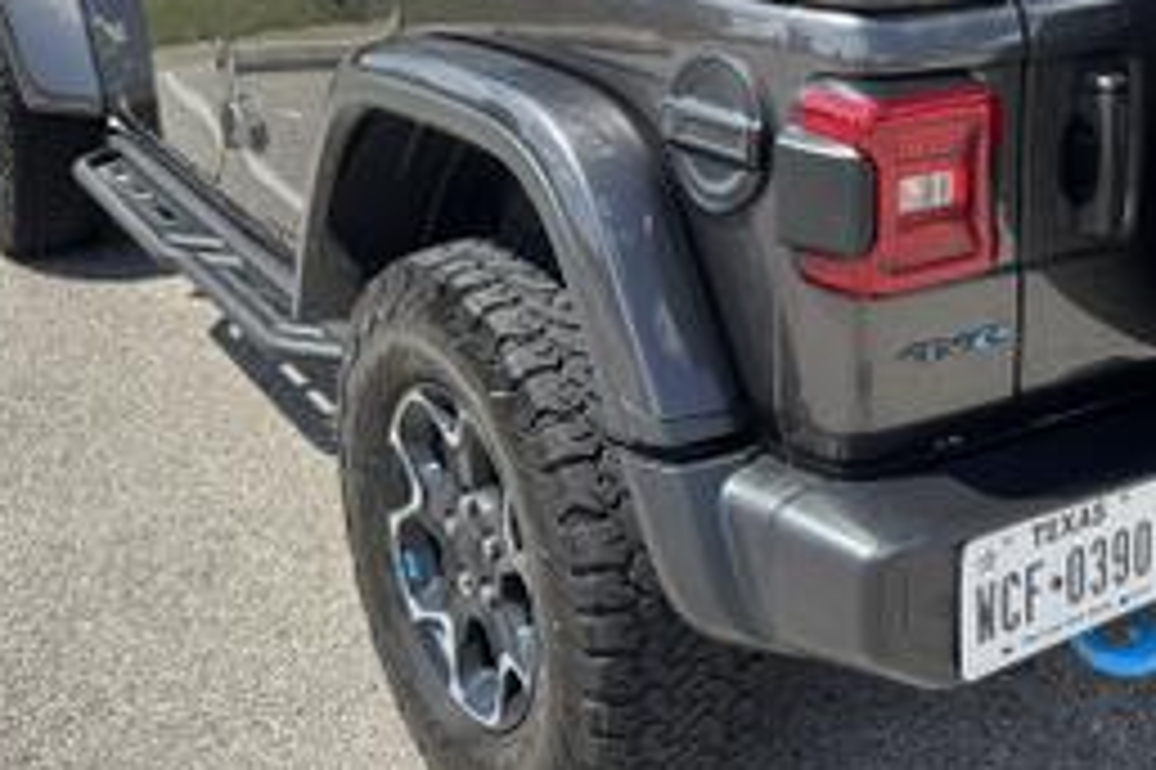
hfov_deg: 39.3
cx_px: 859
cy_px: 131
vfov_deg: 26.9
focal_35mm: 49
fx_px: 1572
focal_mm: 6.76
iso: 80
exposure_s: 1/2252
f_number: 1.78
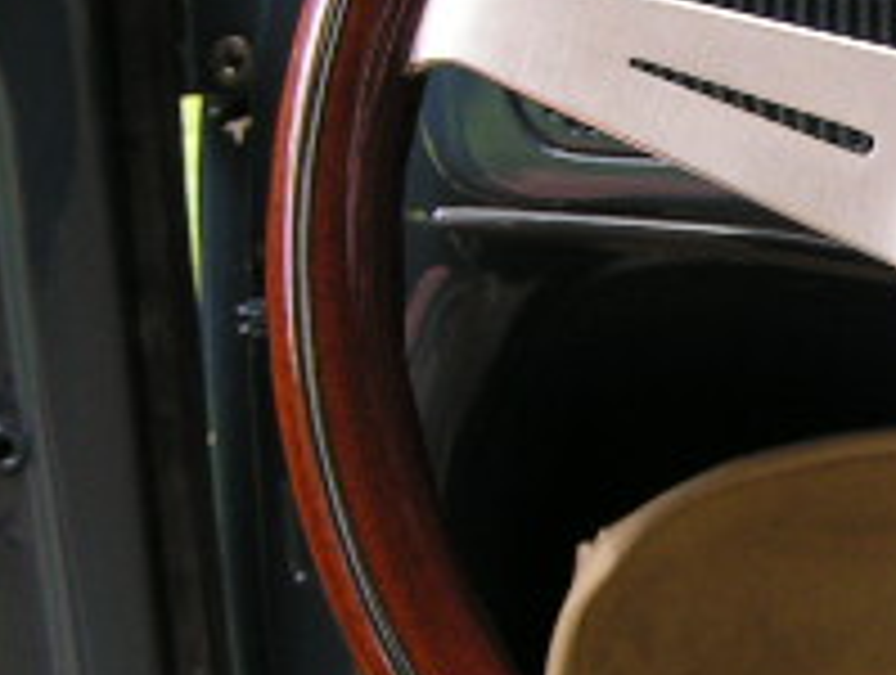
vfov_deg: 12.2
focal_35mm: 122
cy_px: 266
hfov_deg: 15.3
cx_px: 1175
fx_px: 3164
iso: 50
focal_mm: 6.3
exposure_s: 1/40
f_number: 2.8
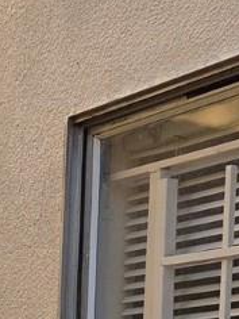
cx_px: -27
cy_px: 481
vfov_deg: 12.5
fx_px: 1381
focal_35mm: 150
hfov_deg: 9.8
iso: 80
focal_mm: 5.4
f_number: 1.8
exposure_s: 1/1372
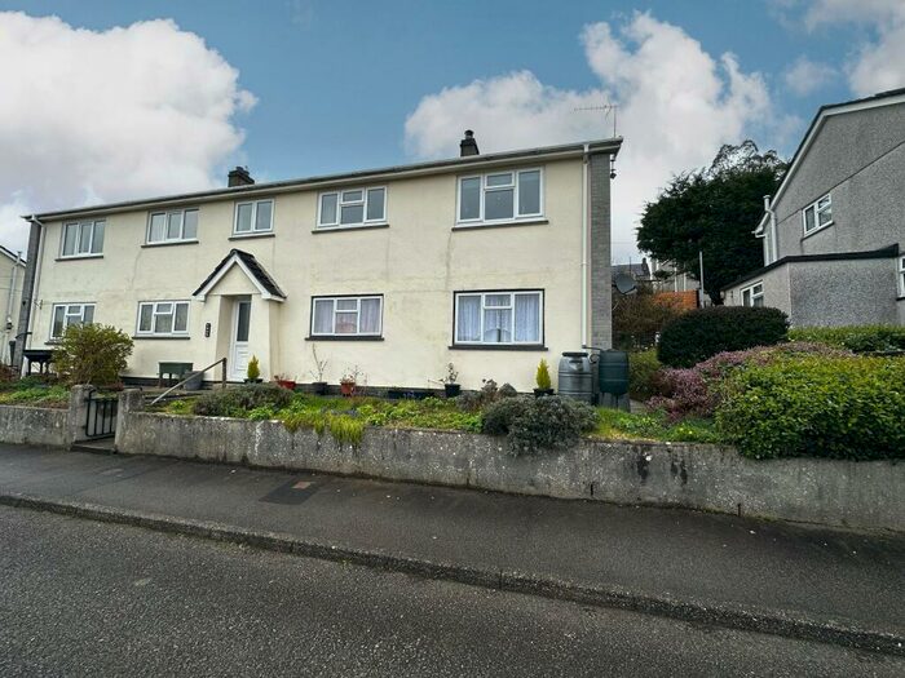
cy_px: 339
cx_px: 452
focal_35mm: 14
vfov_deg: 85.7
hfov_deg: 102.1
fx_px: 366
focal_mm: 2.22
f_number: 2.2
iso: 40
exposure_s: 1/587
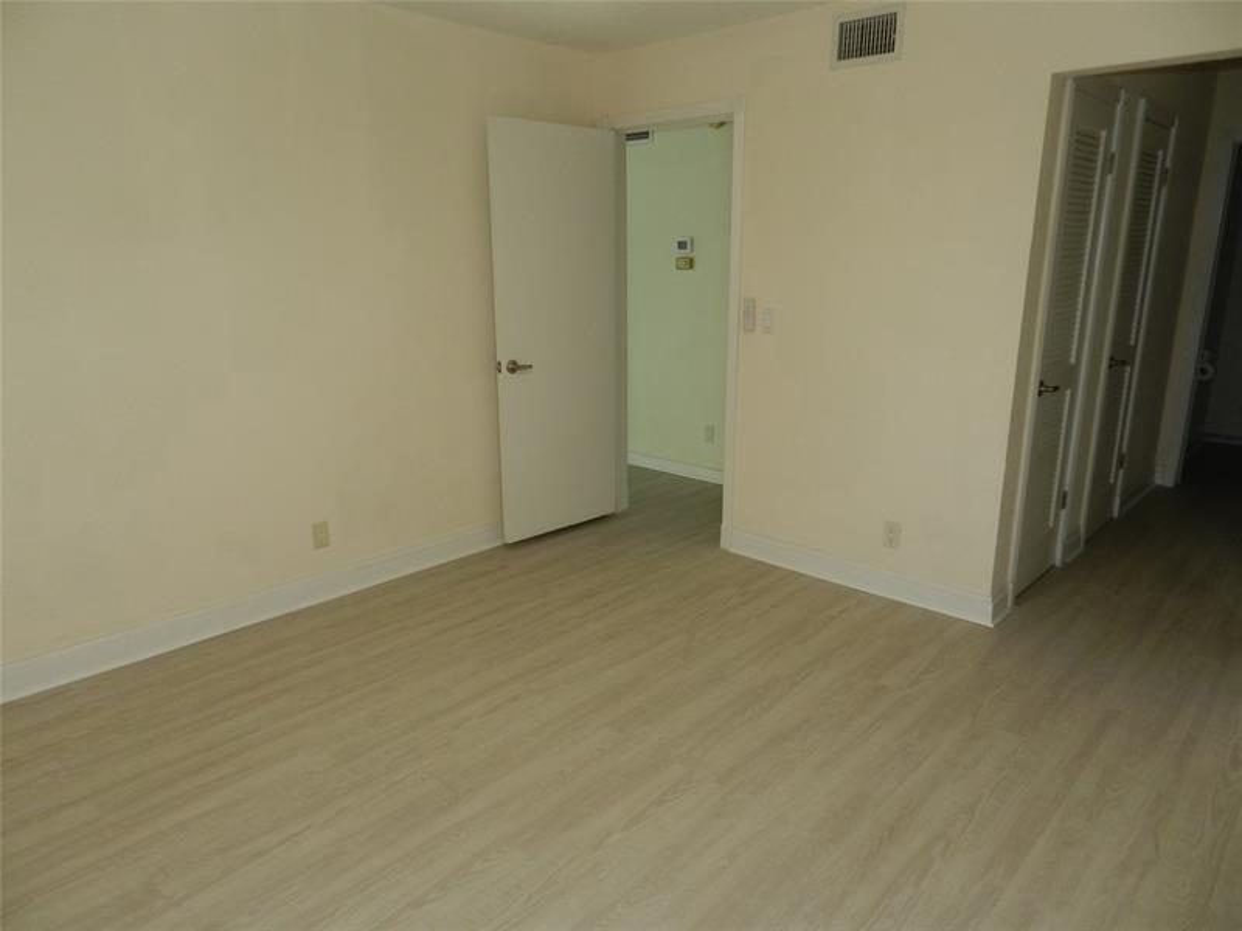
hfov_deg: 73.9
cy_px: 466
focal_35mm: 23
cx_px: 621
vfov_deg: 58.9
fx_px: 825
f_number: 3.4
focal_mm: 4
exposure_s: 1/30
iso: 200
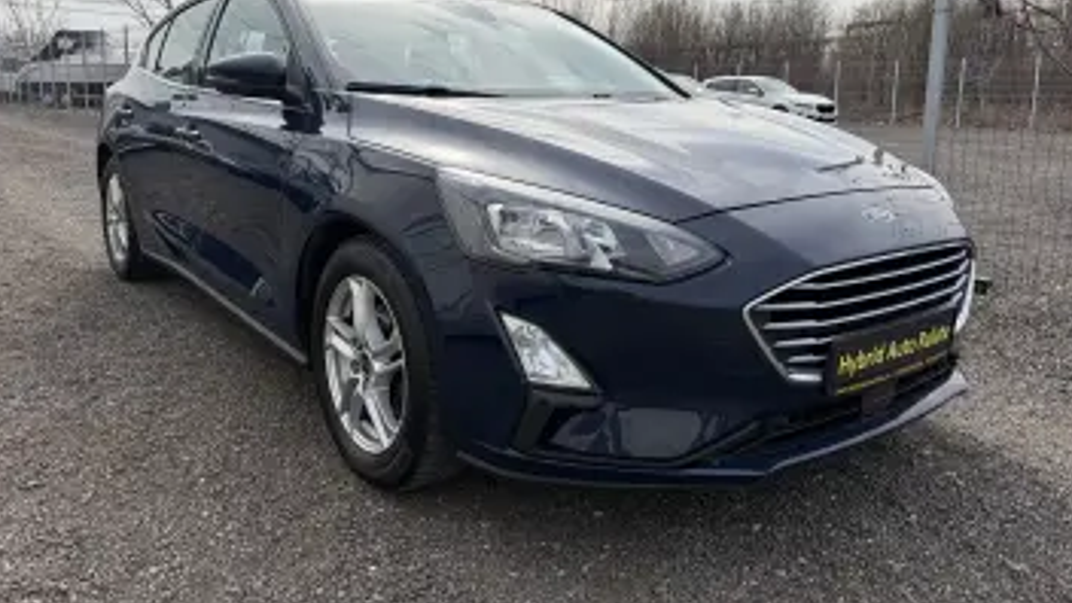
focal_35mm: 29
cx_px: 533
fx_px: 824
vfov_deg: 39.9
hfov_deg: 66.1
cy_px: 222
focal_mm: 5.96
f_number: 1.6
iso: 50
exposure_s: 1/2985
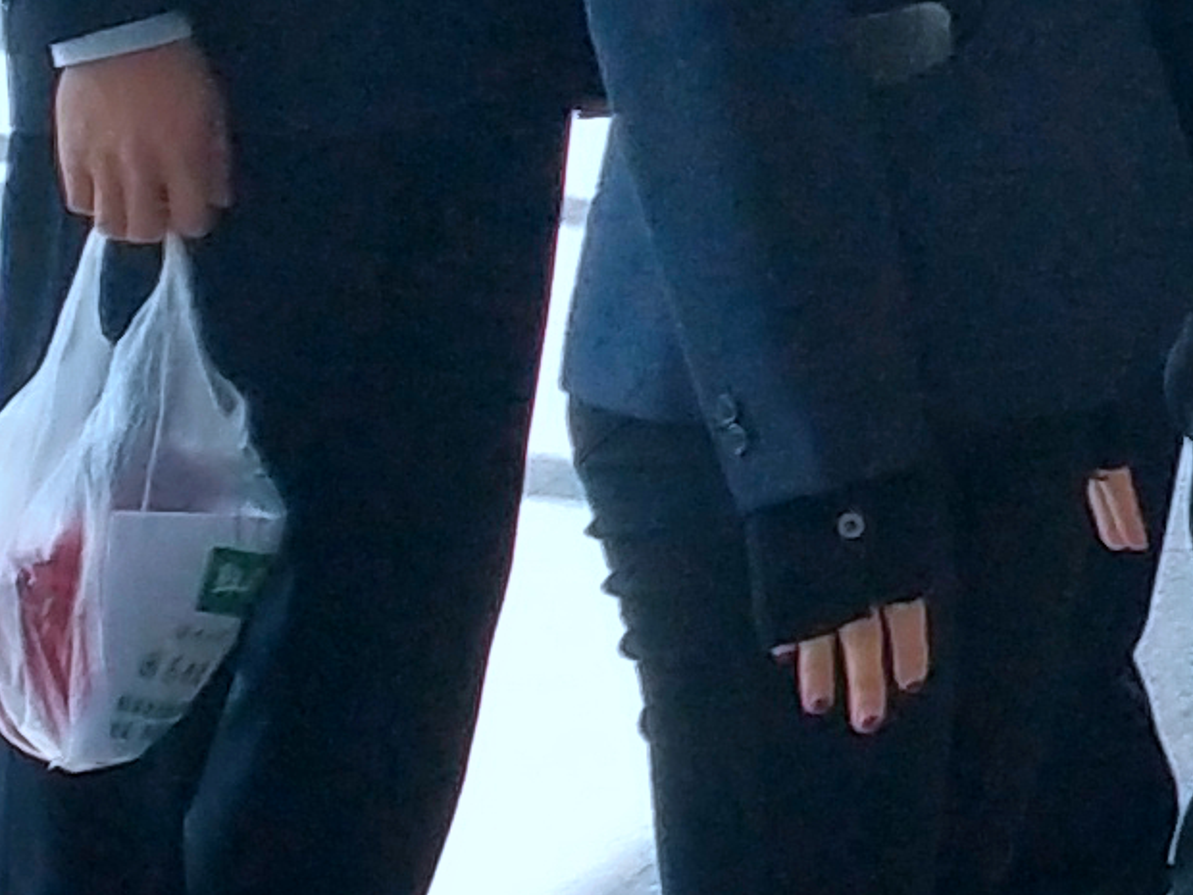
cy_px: -849
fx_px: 6720
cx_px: 3668
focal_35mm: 195
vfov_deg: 7.3
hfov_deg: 8.4
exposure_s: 1/286
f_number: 1.8
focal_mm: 3.95
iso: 57
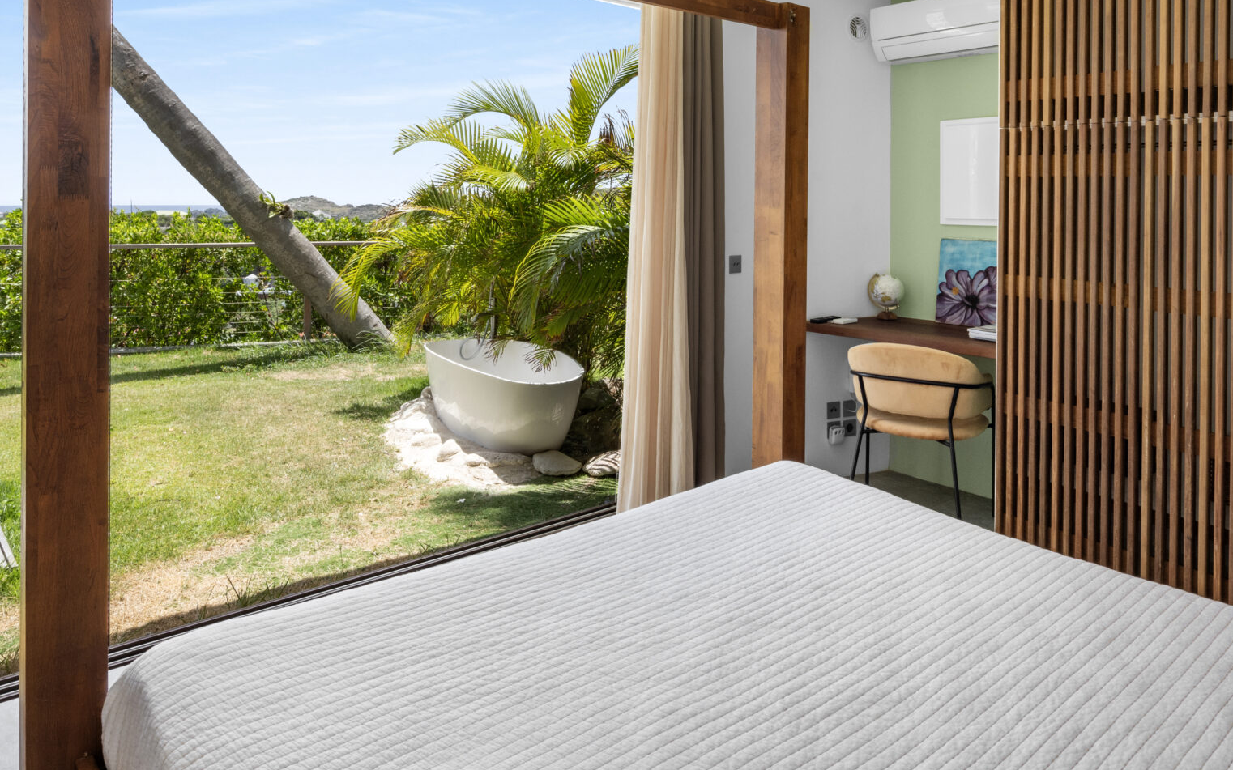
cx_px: 596
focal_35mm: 24
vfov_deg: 50.6
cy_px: 291
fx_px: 806
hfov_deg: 74.8
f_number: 11
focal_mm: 14
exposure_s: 1/20
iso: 100
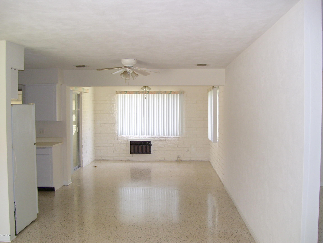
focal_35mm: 36
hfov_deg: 51.4
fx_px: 336
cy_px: 122
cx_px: 162
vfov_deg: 39.7
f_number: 2.7
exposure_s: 1/60
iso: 80
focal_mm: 6
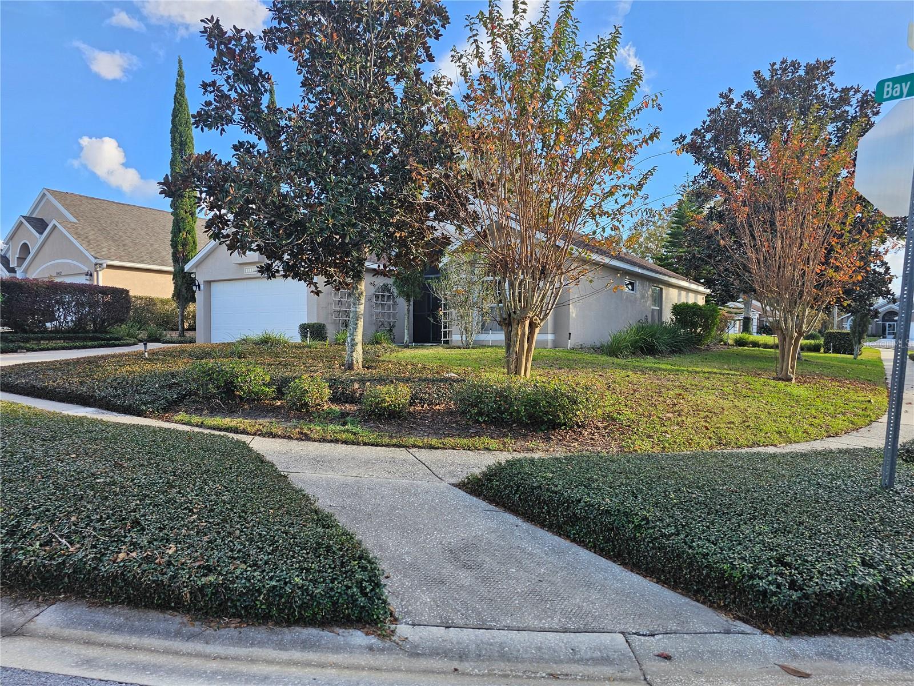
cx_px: 457
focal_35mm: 23
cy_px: 343
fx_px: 607
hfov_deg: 73.9
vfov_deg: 58.9
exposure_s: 1/180
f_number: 1.7
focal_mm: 6.3
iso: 12
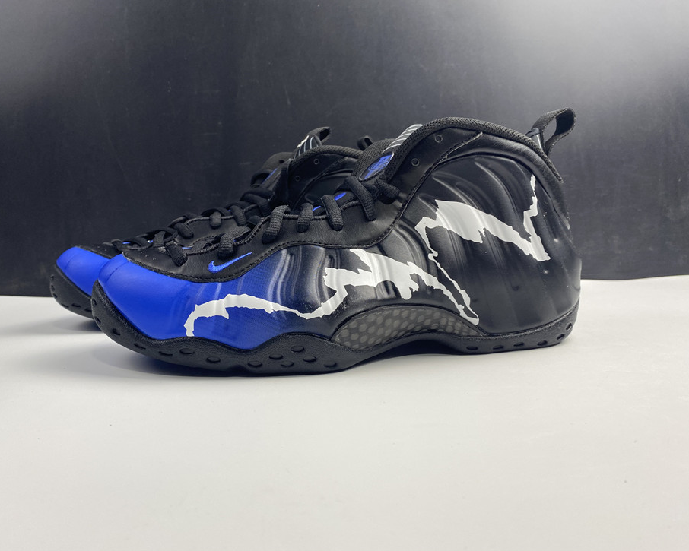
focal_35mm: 28
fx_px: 571
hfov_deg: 62.1
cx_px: 314
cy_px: 267
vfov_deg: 51.5
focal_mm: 4.25
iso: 64
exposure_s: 1/100
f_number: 1.8
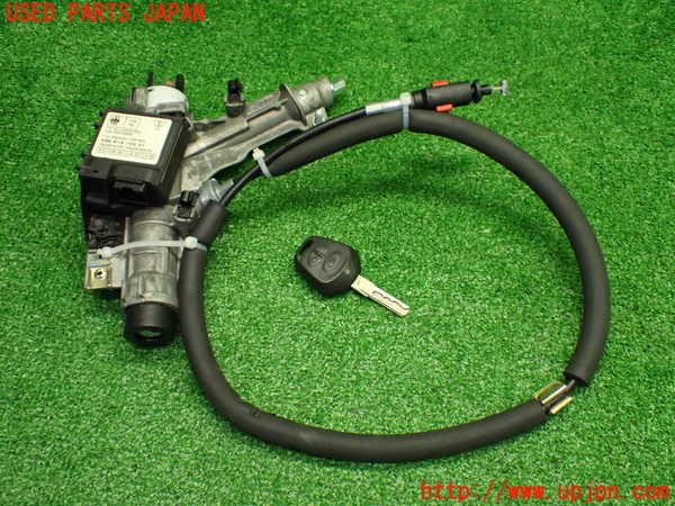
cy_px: 253
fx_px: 741
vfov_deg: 37.7
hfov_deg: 49.0
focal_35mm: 38
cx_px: 338
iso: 800
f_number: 2.7
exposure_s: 1/125
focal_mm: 6.83
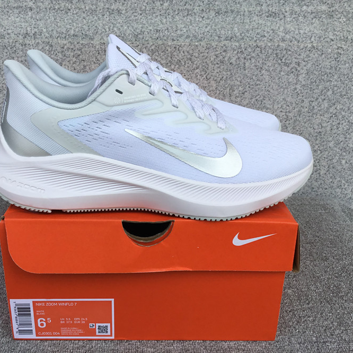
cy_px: 175
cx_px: 142
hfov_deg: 44.7
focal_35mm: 37
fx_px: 427
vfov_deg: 44.9
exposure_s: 1/916
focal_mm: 3.3
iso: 25
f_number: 2.4
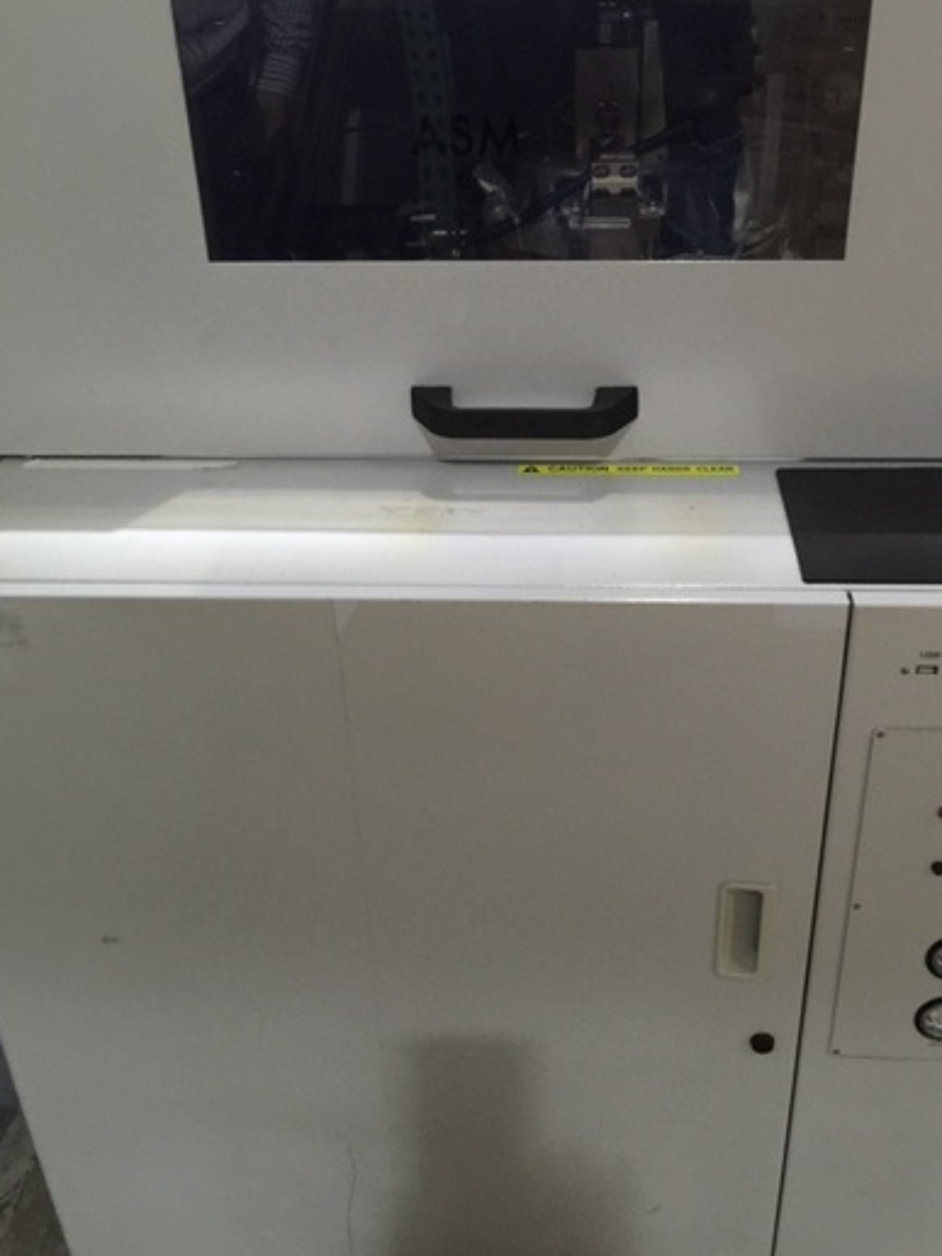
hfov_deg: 39.6
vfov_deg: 51.2
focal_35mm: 36
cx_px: 518
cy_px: 543
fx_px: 1306
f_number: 2.2
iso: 125
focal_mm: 4.15
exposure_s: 1/10
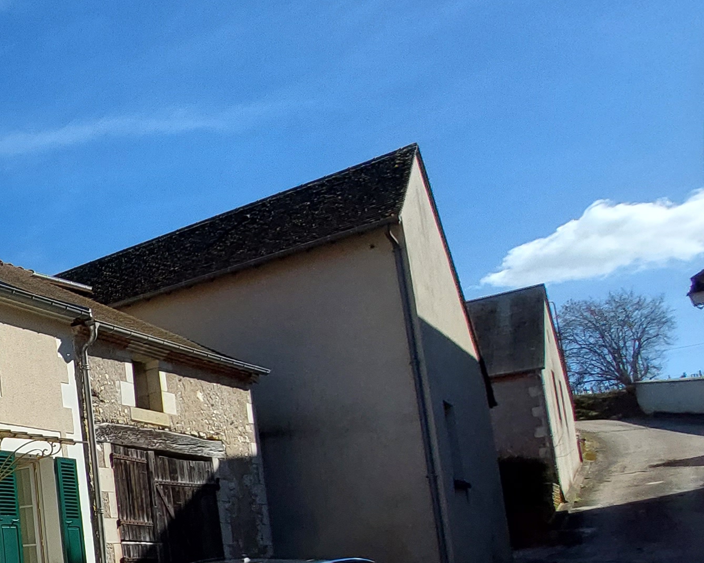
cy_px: 511
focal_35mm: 38
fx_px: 792
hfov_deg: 29.7
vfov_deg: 36.6
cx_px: -338
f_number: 2.2
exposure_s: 1/2644
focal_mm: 1.74
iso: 50
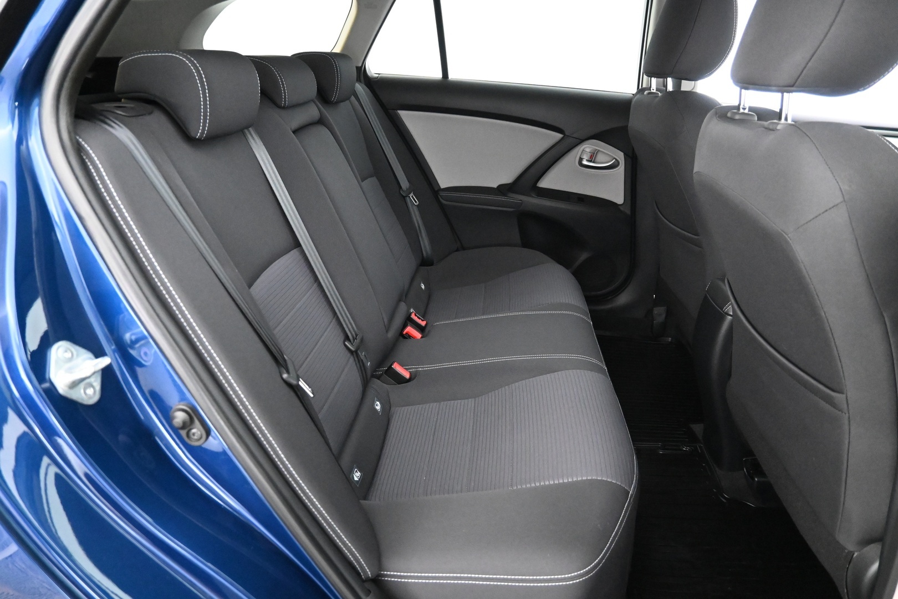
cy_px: 300
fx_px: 599
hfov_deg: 73.7
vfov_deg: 53.1
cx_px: 449
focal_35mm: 24
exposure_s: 1/25
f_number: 3.5
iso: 7200
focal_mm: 16
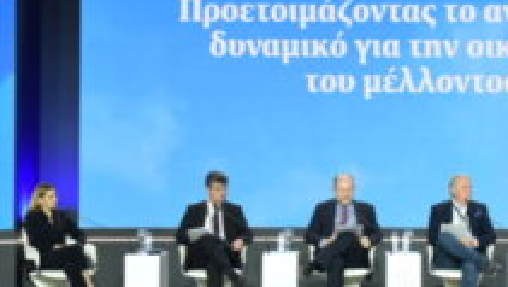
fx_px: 1927
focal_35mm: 143
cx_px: 392
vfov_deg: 8.5
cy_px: 102
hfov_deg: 14.9
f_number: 7.1
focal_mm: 48
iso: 4000
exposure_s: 1/200
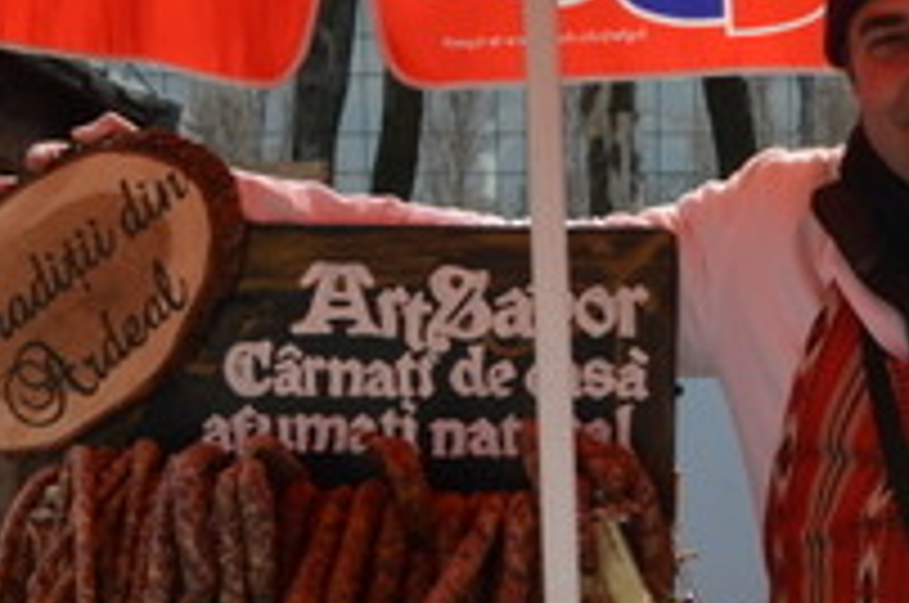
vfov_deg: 10.3
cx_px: 814
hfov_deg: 15.5
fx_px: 3302
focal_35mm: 131
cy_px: 742
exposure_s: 1/250
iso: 140
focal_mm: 22
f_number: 8
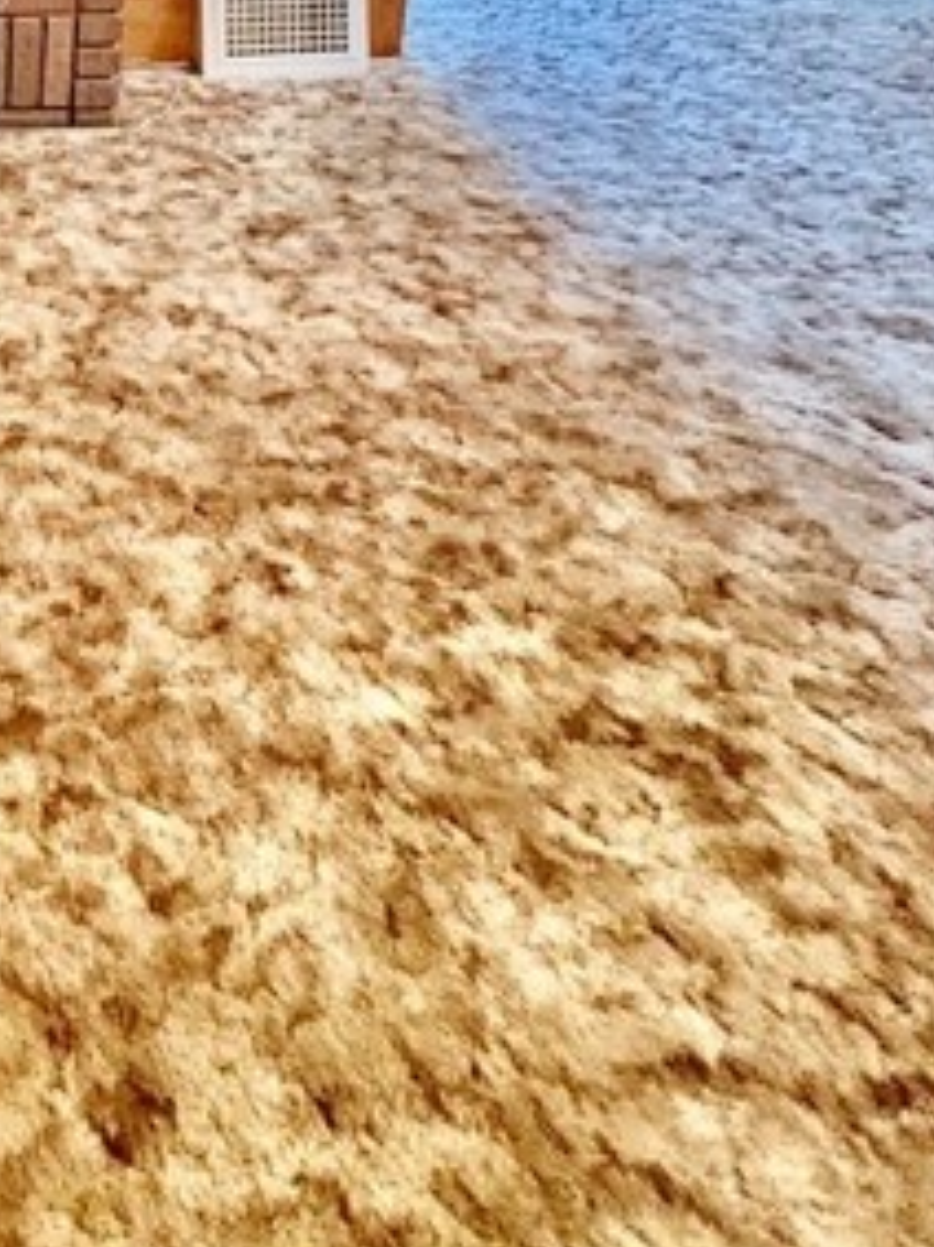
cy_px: -247
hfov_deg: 30.0
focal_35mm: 38
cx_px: -282
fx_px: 1368
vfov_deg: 37.3
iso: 800
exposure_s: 1/40
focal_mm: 2.22
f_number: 2.2
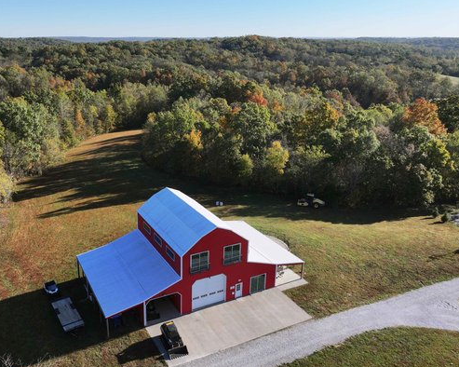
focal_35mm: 30
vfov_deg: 48.4
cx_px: 170
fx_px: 407
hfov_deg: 58.0
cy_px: 166
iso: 200
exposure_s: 1/2000
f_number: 2.8
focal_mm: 12.29
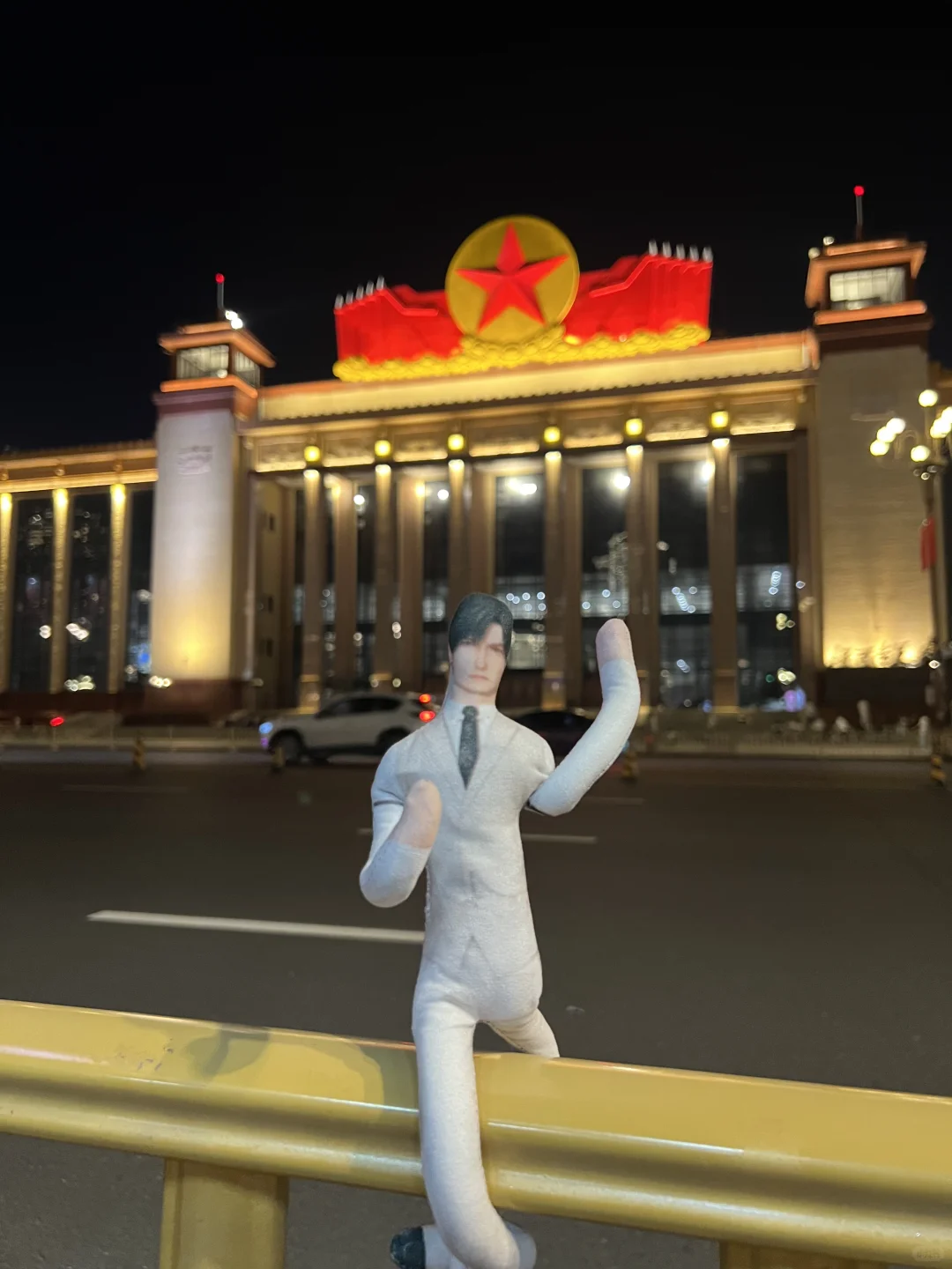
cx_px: 476
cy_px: 634
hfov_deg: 53.1
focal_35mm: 26
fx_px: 953
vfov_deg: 67.3
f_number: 1.5
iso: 320
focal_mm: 5.7
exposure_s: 1/50
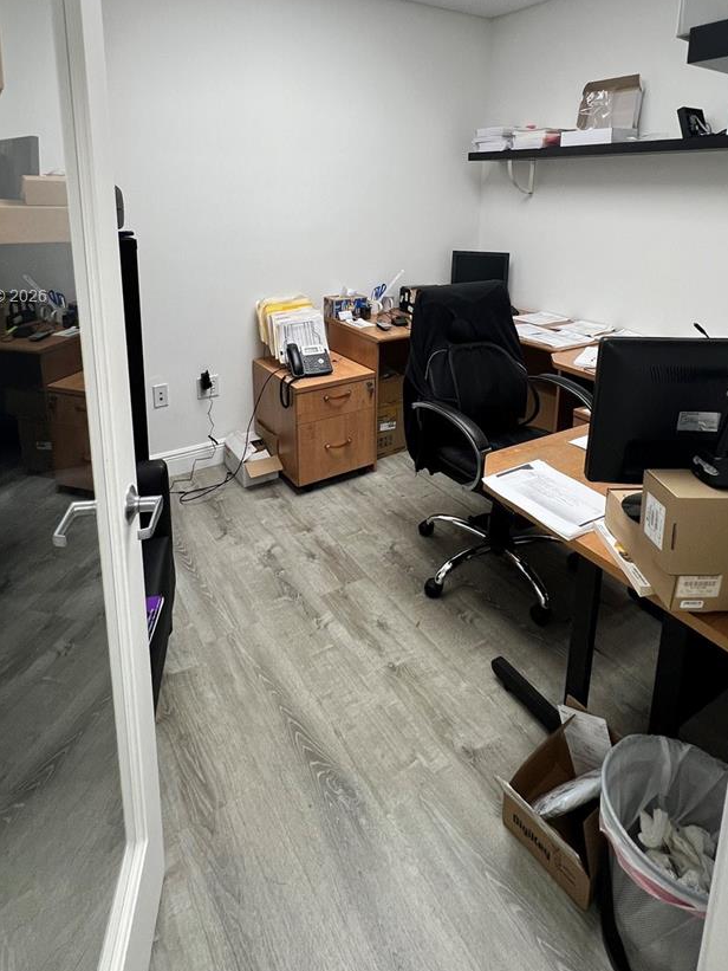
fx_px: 533
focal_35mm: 19
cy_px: 298
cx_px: 360
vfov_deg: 80.8
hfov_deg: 68.7
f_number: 1.8
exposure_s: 1/120
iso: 80
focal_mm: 1.57
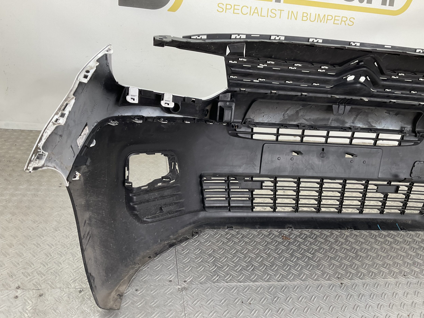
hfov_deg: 60.0
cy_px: 155
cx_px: 210
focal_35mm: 30
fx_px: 367
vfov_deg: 46.8
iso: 32
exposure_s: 1/120
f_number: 1.8
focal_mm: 3
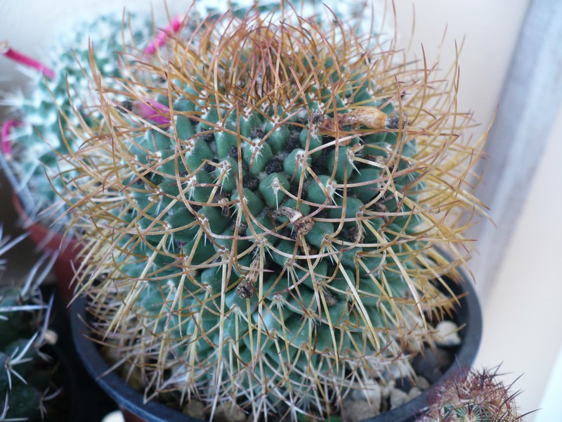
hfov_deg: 50.1
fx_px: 601
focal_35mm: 37
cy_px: 211
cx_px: 281
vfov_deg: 38.7
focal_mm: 6.1
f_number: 2.8
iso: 125
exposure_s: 1/30
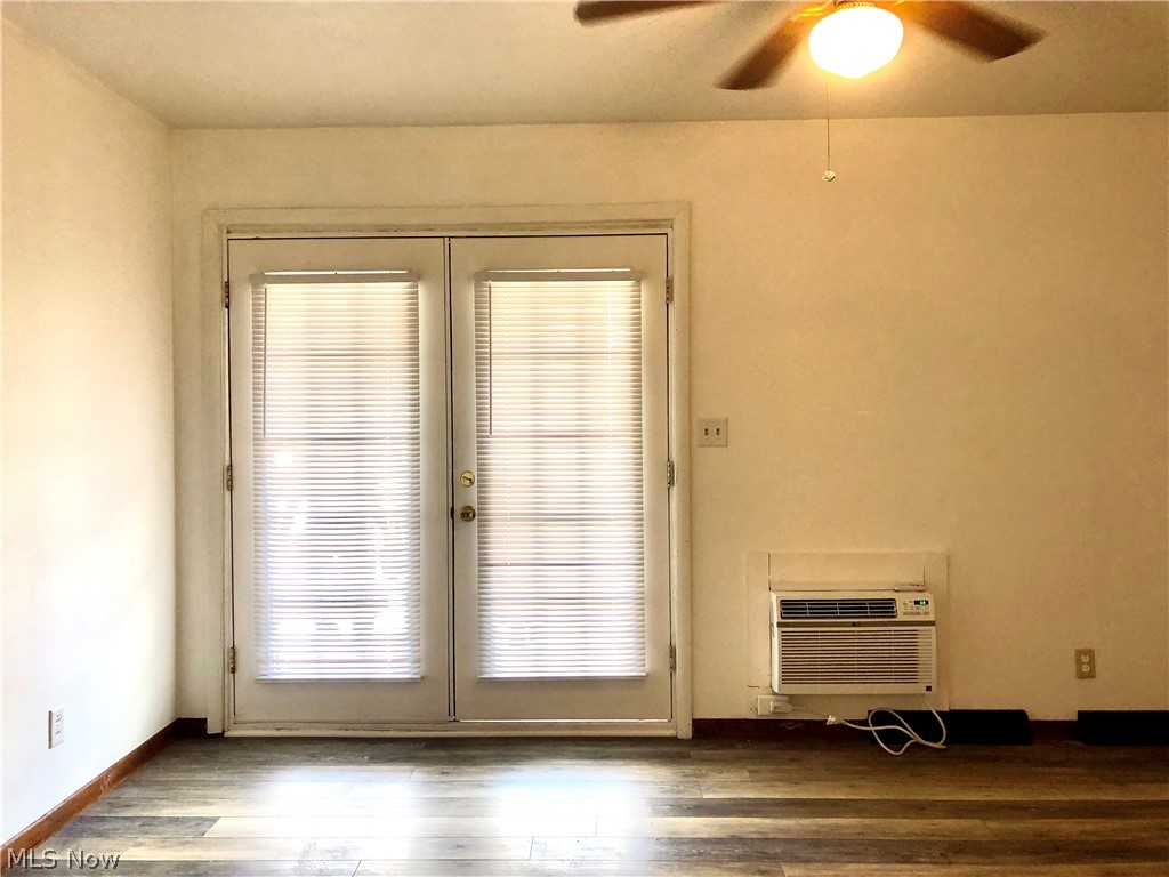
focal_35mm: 28
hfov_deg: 63.4
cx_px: 584
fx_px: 946
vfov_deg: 49.7
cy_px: 438
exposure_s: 1/120
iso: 100
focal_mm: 3.99
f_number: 1.8
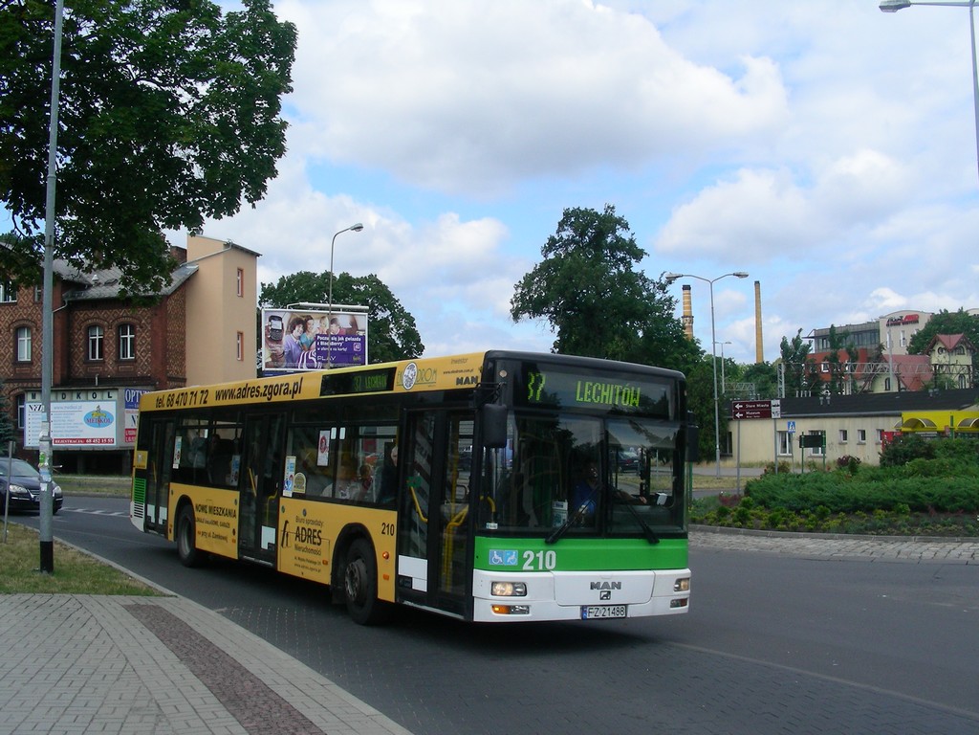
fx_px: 1075
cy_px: 368
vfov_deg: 37.7
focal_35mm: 38
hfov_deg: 49.0
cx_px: 490
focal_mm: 6.3
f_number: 5.6
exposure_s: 1/342
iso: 50
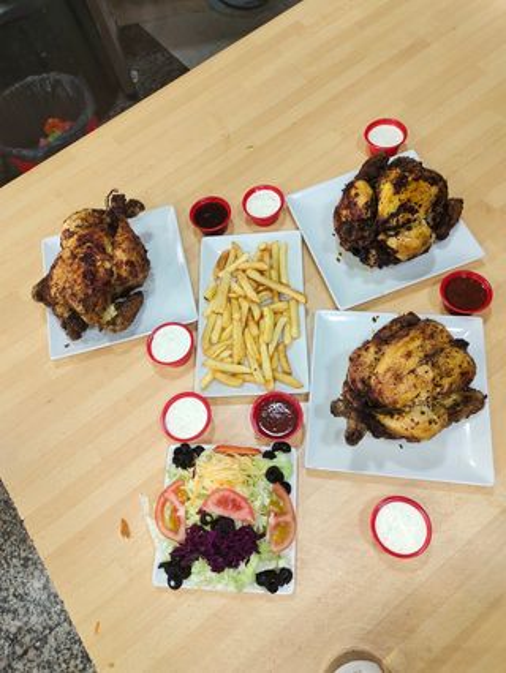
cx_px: 253
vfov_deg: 69.4
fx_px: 487
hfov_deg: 54.9
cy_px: 336
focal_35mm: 25
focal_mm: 5.42
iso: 241
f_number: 1.89
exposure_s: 1/50
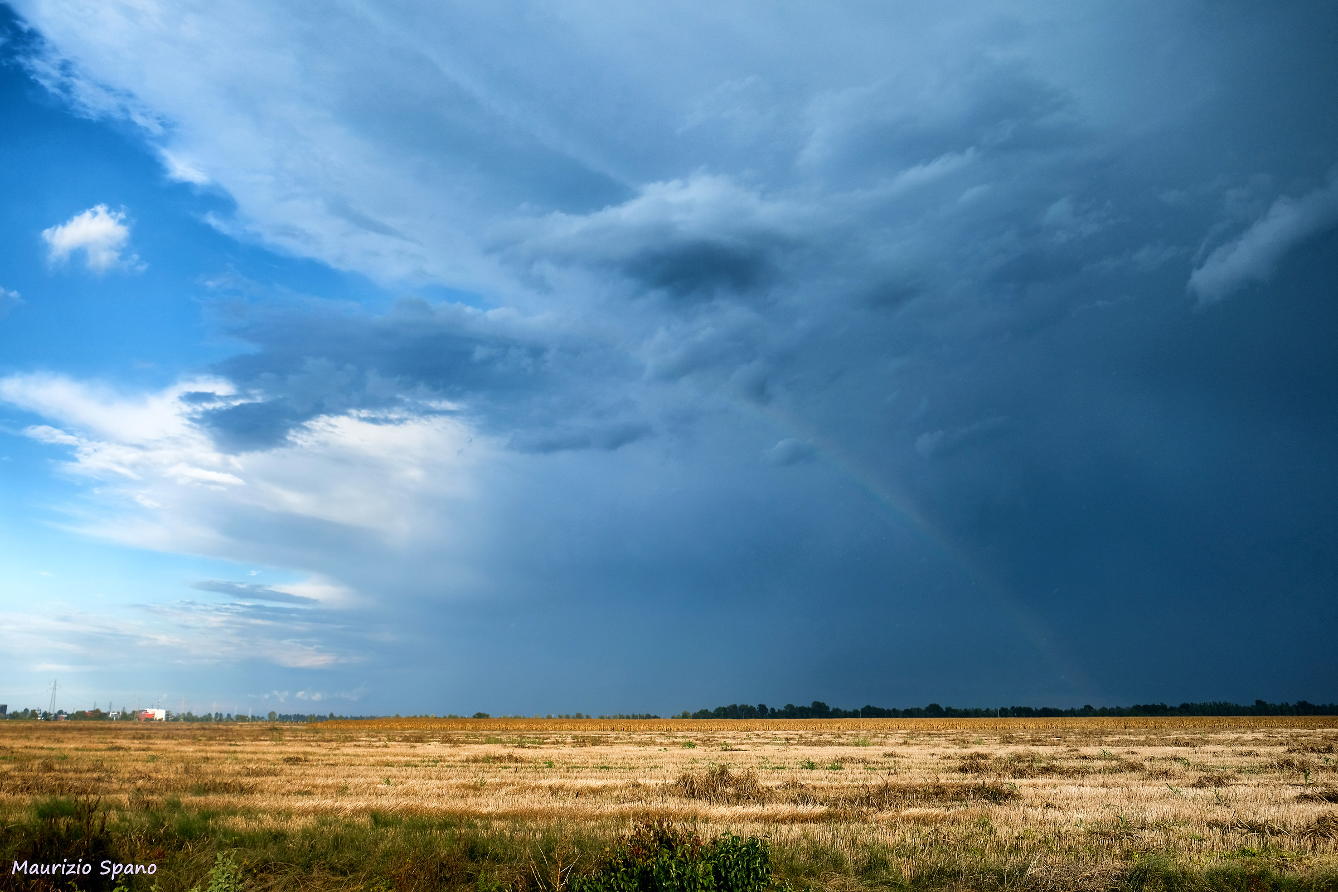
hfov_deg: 67.4
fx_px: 1003
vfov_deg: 47.9
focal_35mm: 27
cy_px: 446
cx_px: 669
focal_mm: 18
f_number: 4
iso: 200
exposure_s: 1/750
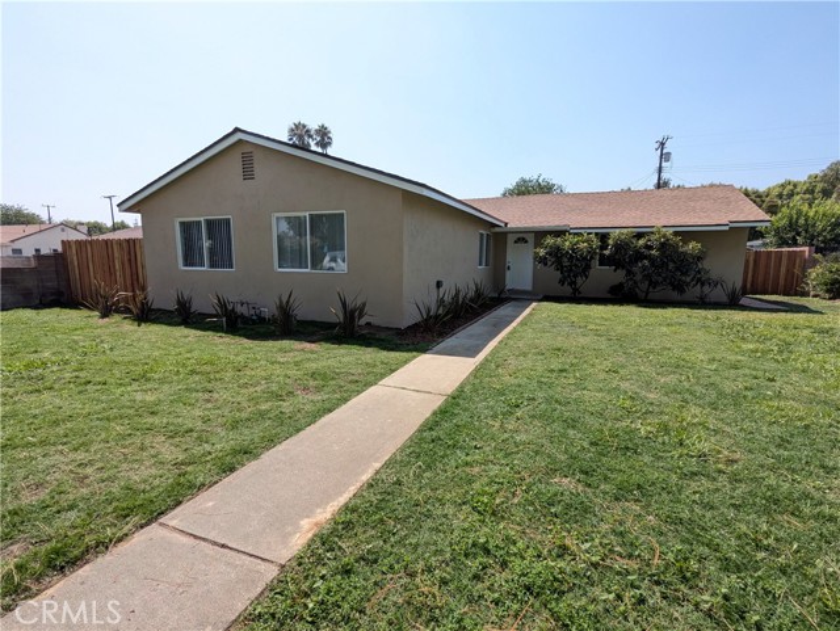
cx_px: 420
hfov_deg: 94.5
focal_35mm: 16
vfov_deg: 78.2
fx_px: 389
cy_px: 316
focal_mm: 2.35
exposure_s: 1/1081
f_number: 2.2
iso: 50
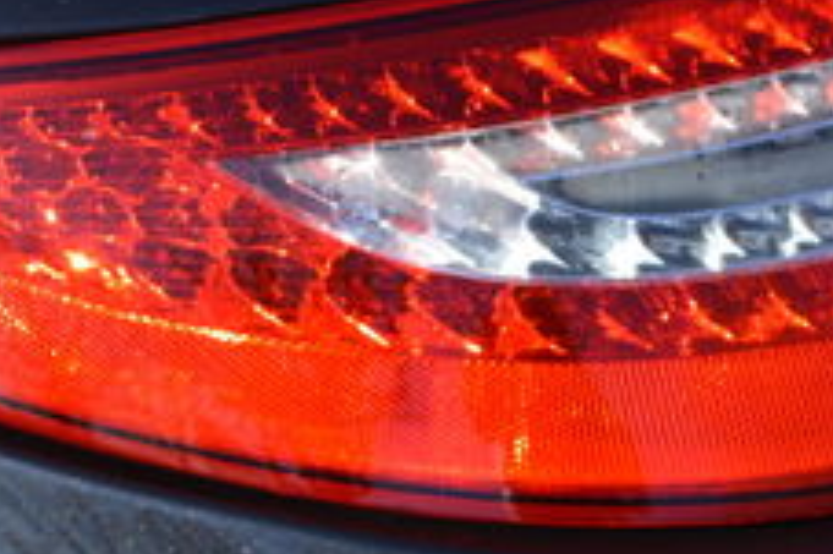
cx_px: 550
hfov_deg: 8.8
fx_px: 5387
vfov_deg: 5.9
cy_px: 294
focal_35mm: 233
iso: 100
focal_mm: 46
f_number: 7.1
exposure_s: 1/200
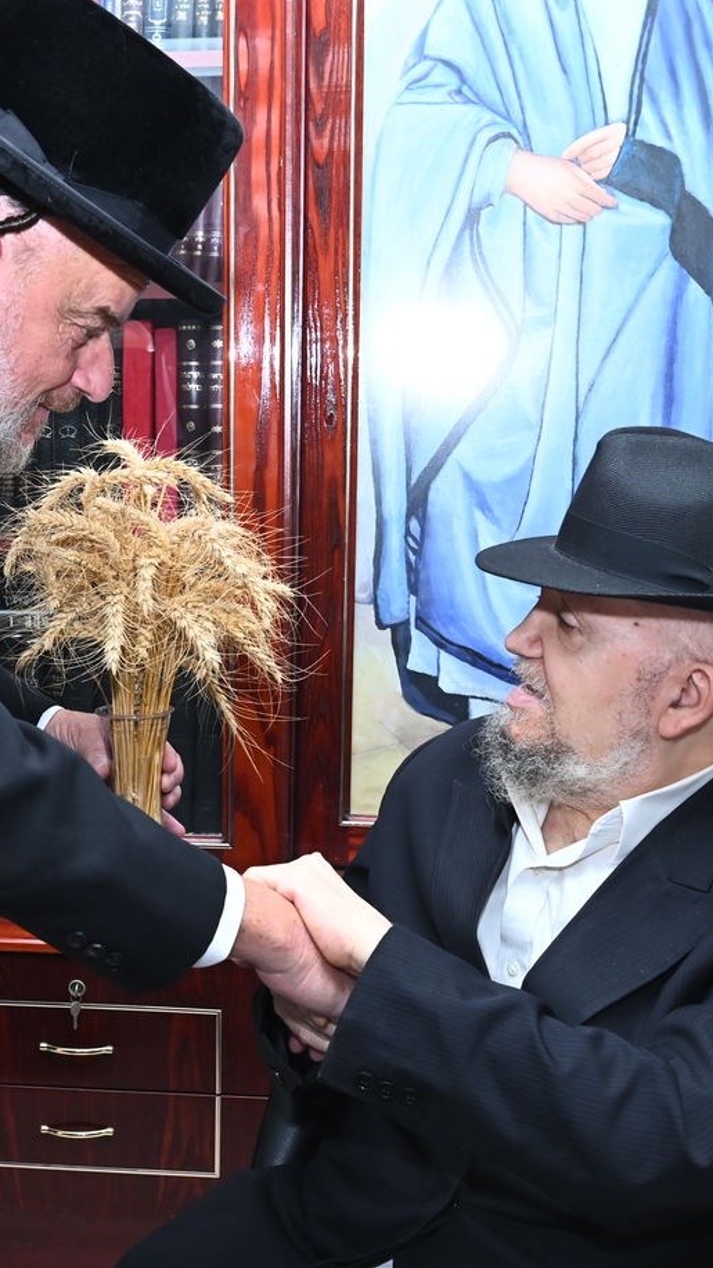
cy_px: 624
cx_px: 213
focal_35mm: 48
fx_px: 1614
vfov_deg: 42.9
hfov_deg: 24.7
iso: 1600
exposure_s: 1/160
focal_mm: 30
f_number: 8
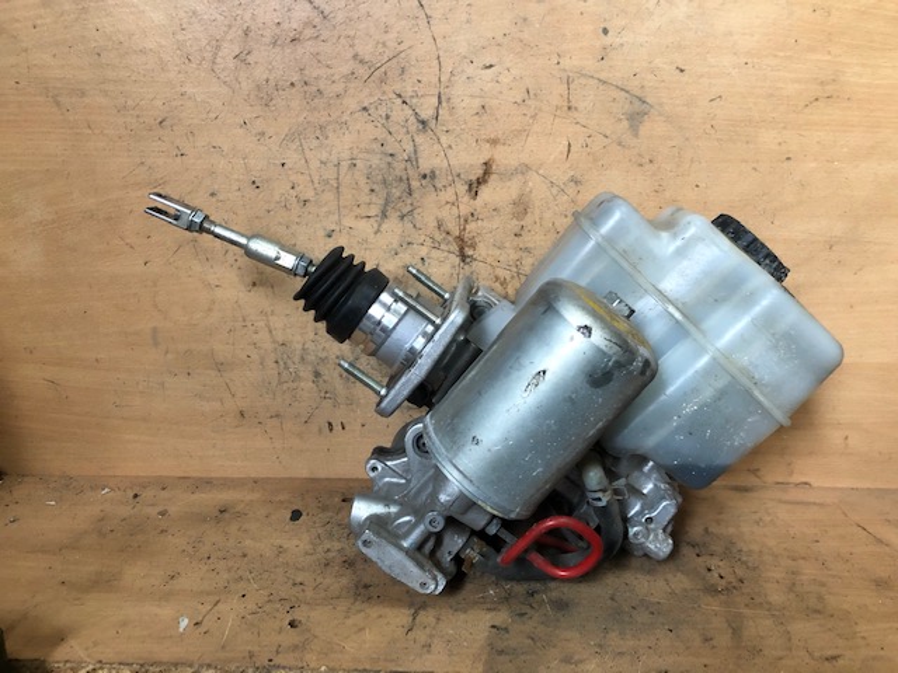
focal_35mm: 28
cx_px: 449
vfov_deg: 49.7
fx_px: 726
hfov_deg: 63.4
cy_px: 336
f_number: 1.8
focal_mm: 4
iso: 100
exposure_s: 1/15
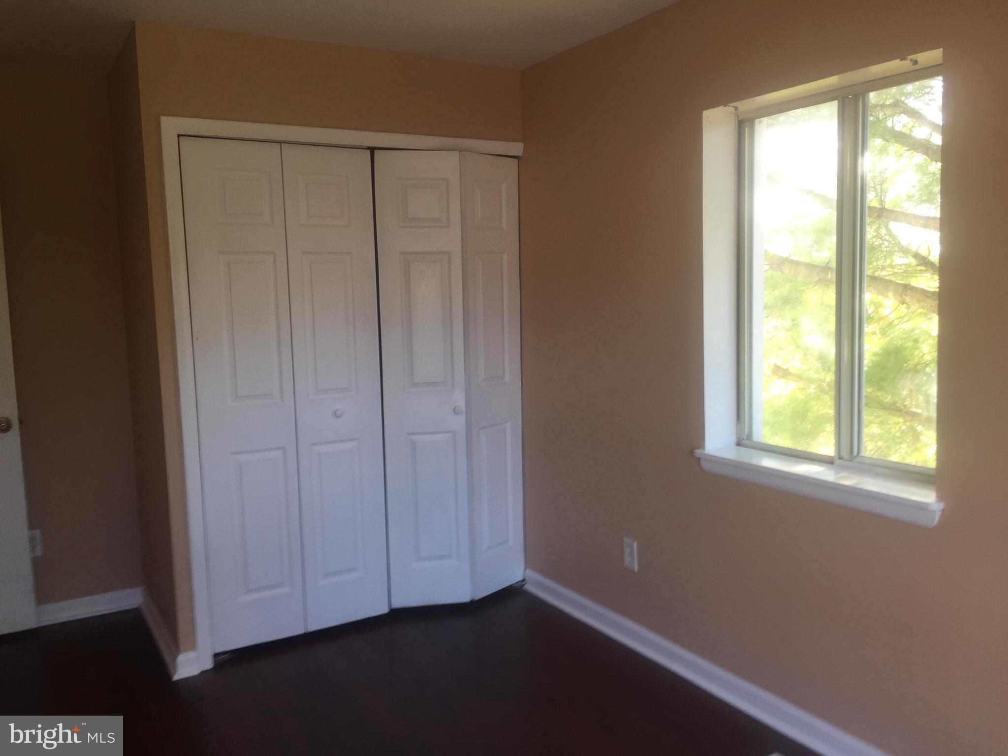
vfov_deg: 48.2
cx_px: 504
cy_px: 378
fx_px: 844
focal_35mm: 29
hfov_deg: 61.7
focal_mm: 4.15
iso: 32
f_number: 2.2
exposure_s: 1/60
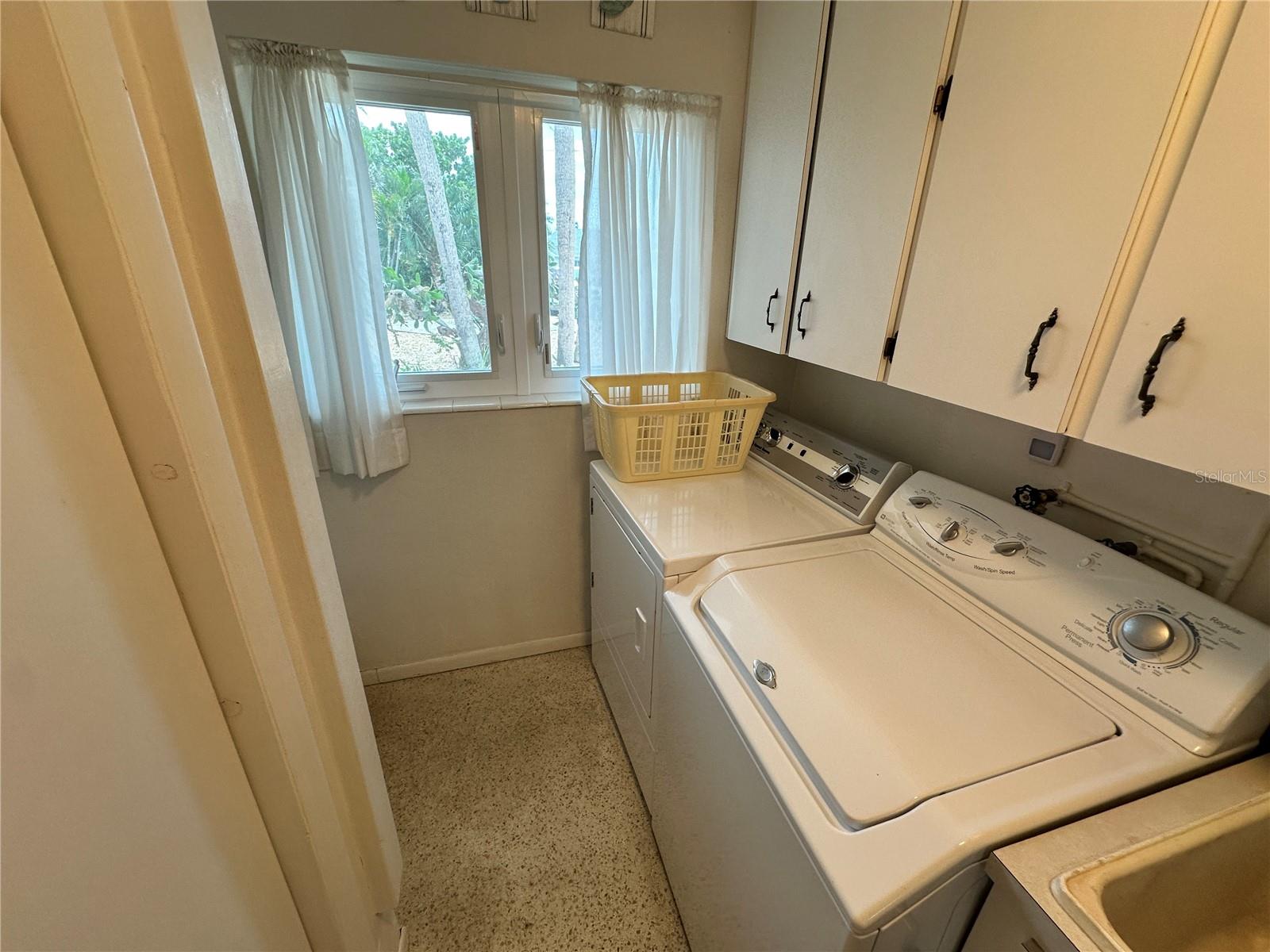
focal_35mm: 14
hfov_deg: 102.1
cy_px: 476
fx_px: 514
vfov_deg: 85.7
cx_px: 635
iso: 125
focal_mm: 2.22
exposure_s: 1/120
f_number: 2.2
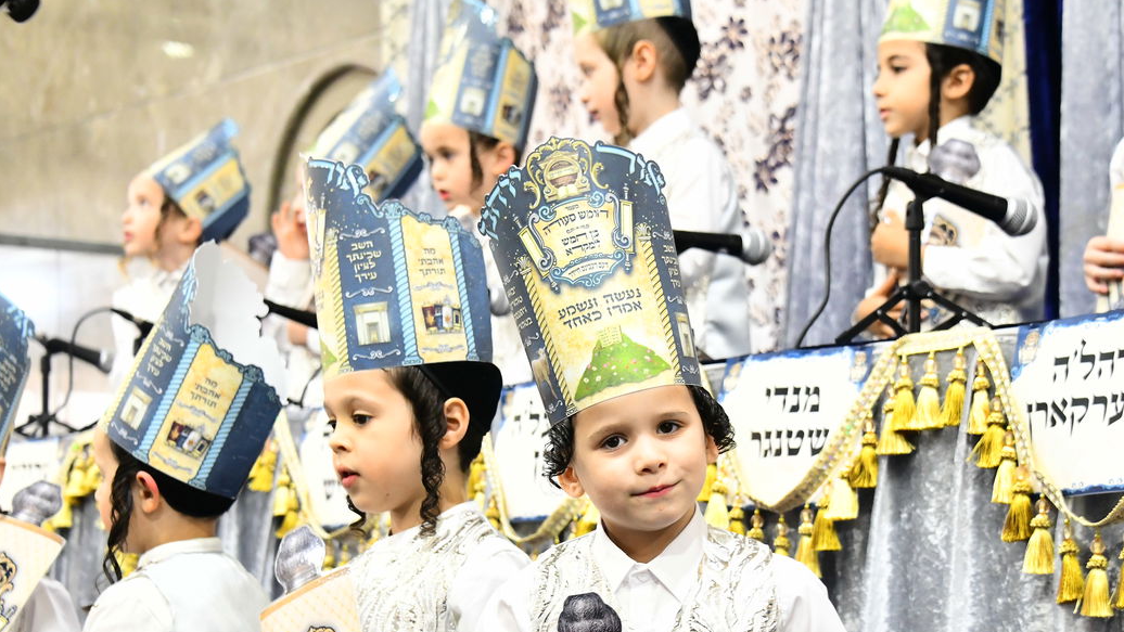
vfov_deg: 13.1
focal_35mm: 92
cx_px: 668
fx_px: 2742
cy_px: 469
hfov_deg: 23.1
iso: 4000
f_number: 5.6
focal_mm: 65
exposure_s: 1/200
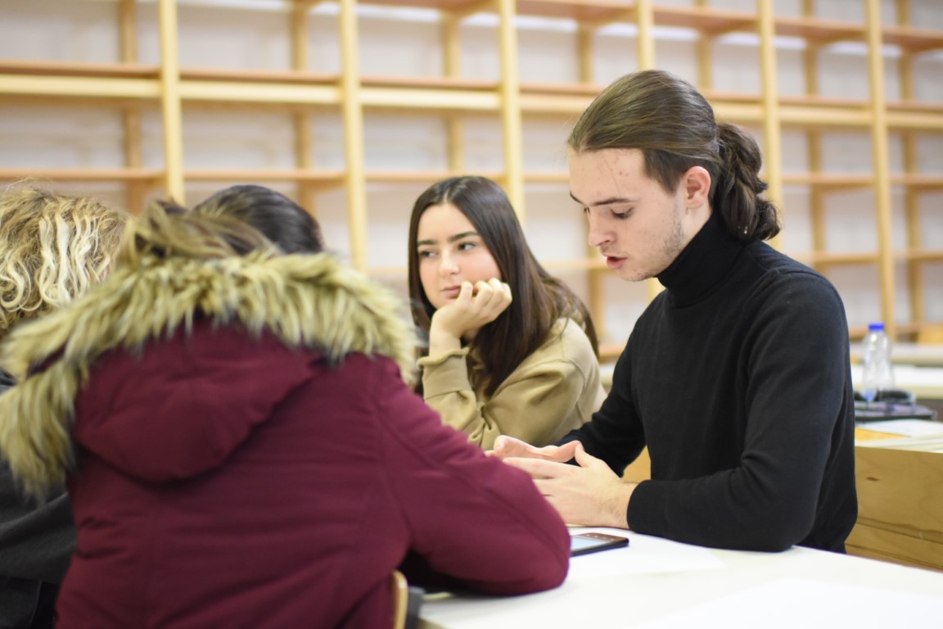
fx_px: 1375
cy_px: 314
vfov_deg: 25.8
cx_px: 472
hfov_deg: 37.9
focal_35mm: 52
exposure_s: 1/80
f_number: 1.4
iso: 2000
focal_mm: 35
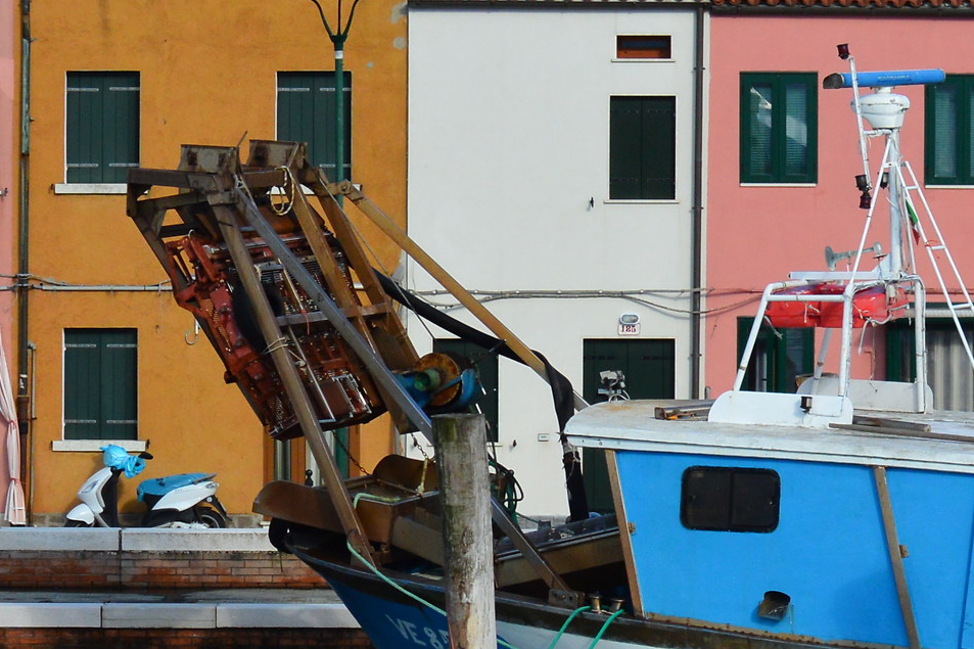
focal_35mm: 204
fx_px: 5518
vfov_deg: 6.7
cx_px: 918
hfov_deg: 10.0
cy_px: 331
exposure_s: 1/500
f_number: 7.1
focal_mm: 30
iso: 160
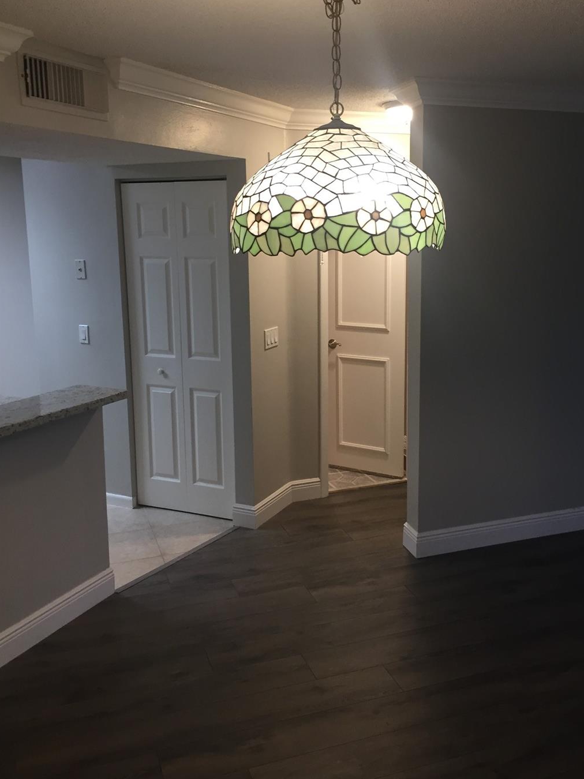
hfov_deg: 42.9
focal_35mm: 33
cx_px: 328
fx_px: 743
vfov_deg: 55.3
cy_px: 358
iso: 80
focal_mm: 4.15
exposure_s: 1/30
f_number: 2.2
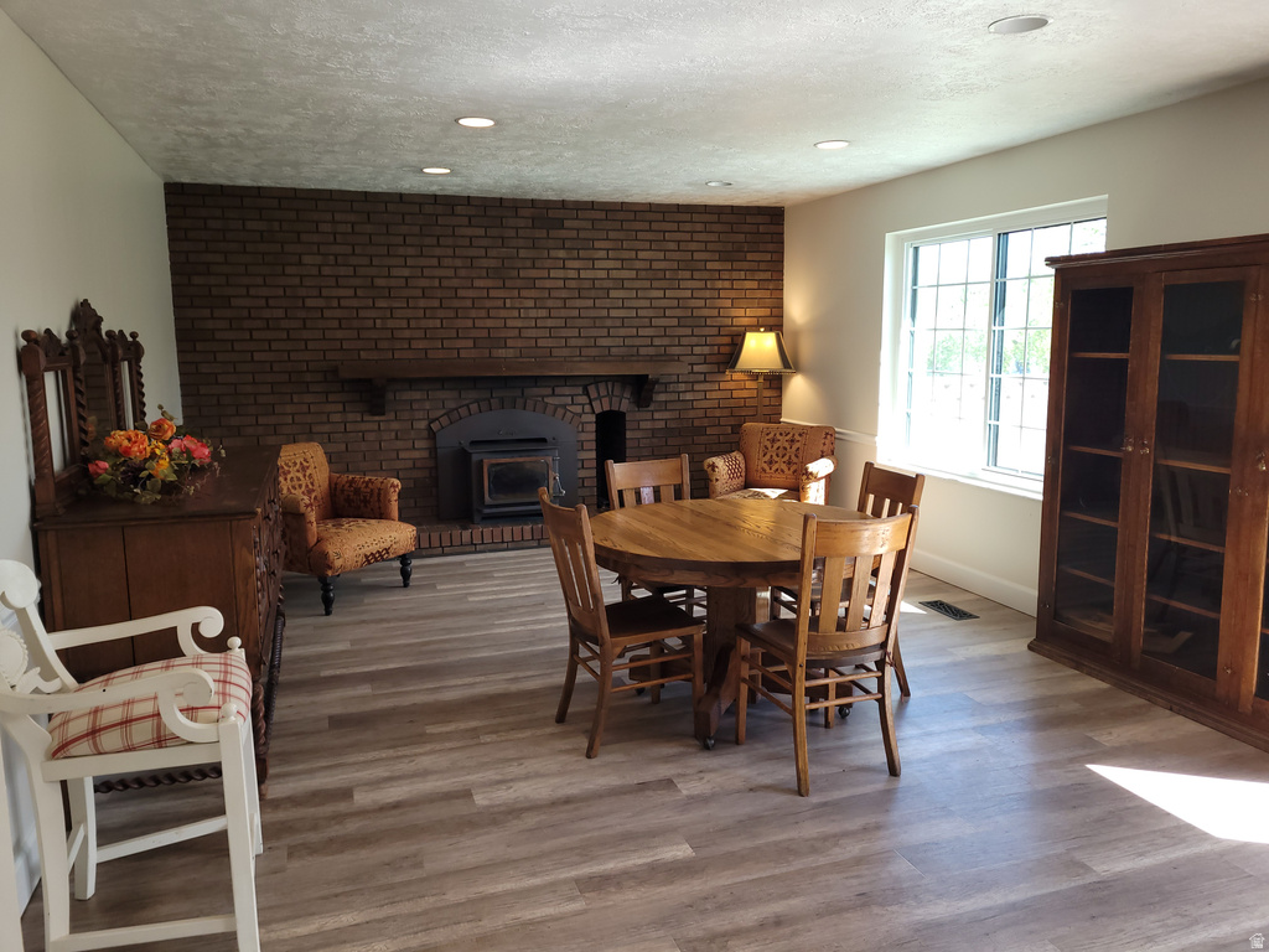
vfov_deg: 53.1
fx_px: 953
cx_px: 634
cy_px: 476
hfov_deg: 67.3
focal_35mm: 26
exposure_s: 1/60
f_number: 1.8
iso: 64
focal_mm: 5.4
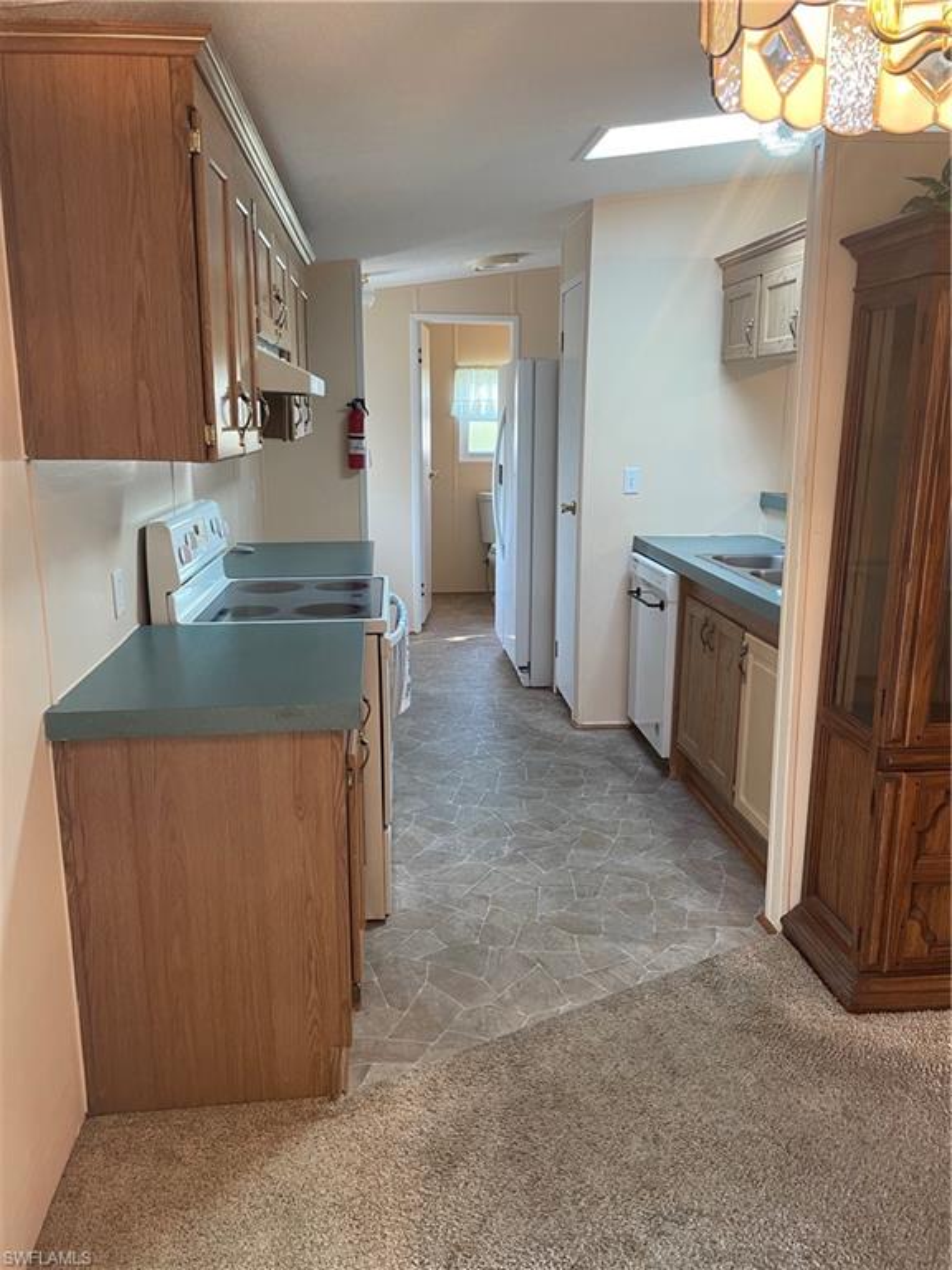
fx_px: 953
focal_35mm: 26
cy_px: 635
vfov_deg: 67.3
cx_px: 476
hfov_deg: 53.1
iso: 125
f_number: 1.6
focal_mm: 4.2
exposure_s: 1/60
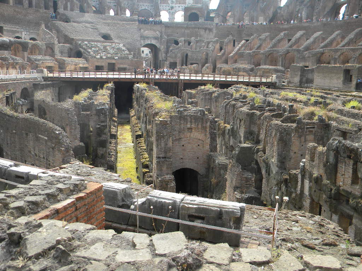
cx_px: 181
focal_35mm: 36
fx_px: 376
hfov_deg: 51.4
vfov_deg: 39.7
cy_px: 136
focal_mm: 6.4
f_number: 3.7
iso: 80
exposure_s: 1/227
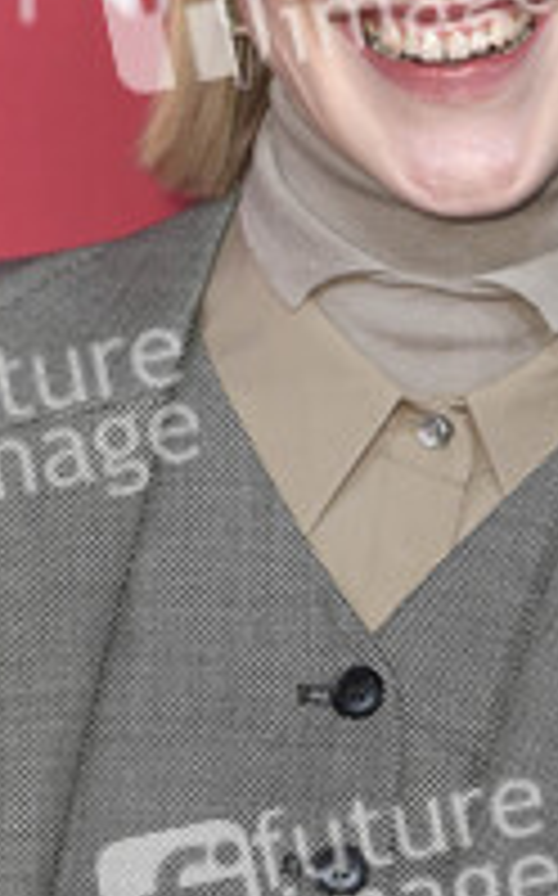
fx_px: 9729
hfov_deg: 3.3
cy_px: 212
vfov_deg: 5.3
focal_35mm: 399
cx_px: 459
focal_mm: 195
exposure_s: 1/400
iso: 1600
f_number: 5
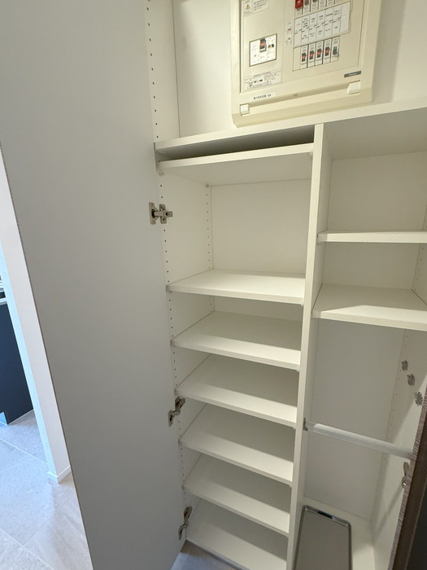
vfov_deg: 94.4
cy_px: 297
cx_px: 228
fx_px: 263
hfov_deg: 78.0
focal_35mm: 16
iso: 320
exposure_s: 1/50
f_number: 2.2
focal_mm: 2.22
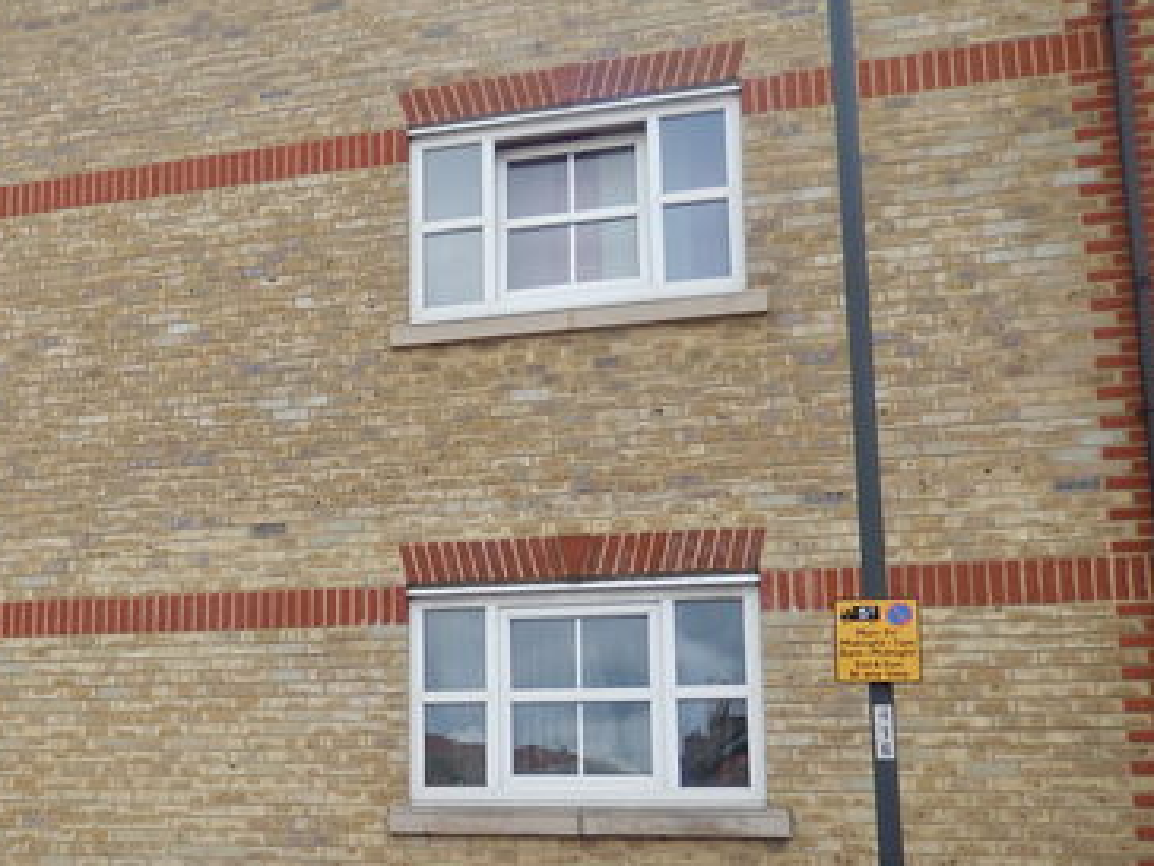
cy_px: 619
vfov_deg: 32.4
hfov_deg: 40.3
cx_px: 159
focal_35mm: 44
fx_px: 1467
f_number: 3.4
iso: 125
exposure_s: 1/640
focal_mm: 4.5
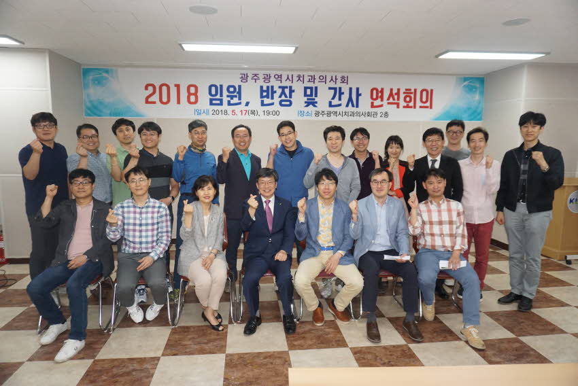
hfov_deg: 73.7
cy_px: 193
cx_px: 289
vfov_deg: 53.2
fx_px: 386
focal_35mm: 24
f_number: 4
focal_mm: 16
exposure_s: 1/160
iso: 1000
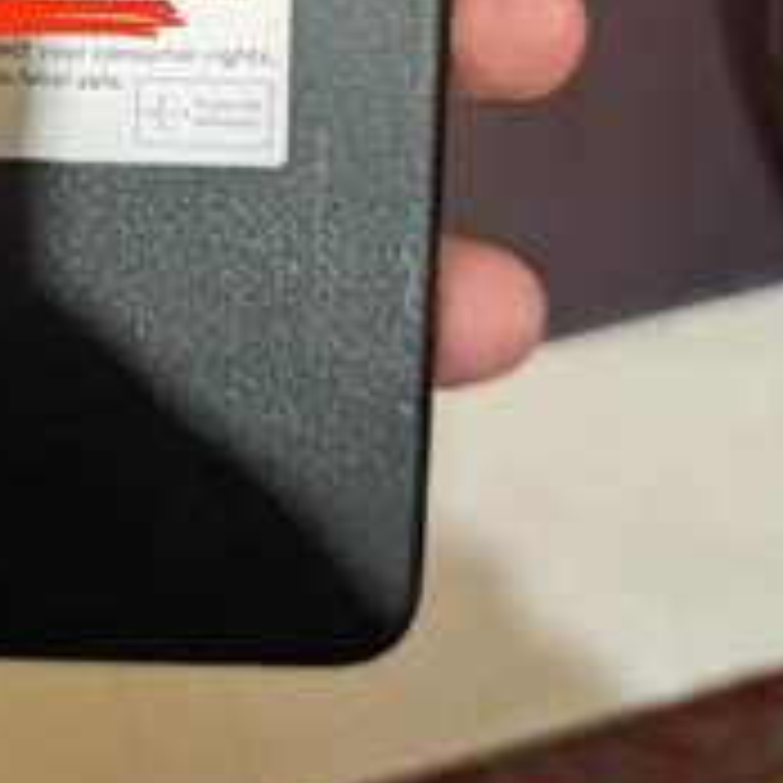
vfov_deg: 27.8
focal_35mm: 56
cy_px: -90
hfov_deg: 29.2
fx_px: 1433
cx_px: 65
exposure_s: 1/24
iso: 2569
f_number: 1.65
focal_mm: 6.11
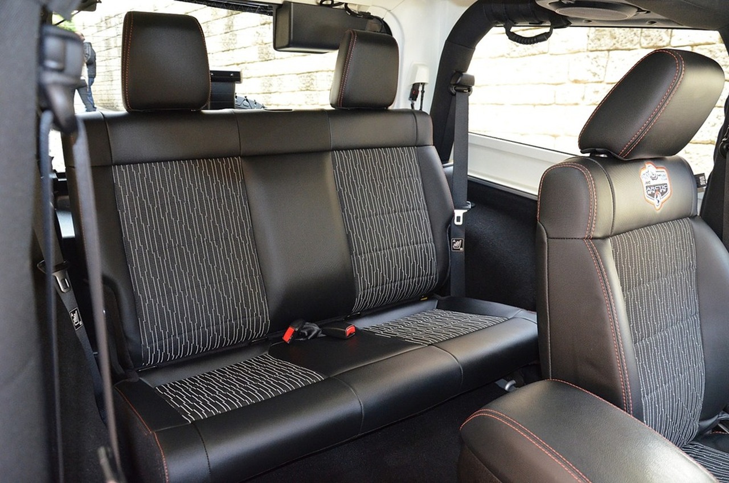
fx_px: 545
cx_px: 364
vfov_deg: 47.7
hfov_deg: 67.5
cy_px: 242
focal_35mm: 27
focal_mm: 18
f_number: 3.5
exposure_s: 1/60
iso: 2200
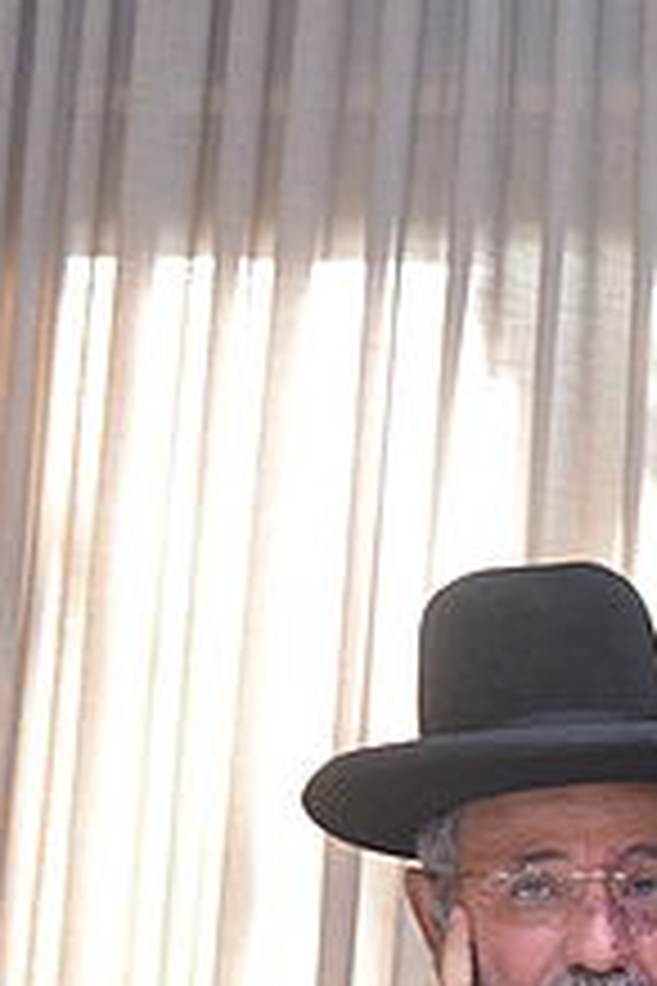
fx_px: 3203
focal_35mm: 117
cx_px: 1791
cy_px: 1020
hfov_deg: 9.7
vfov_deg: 17.1
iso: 2500
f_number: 5
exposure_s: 1/125
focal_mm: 32
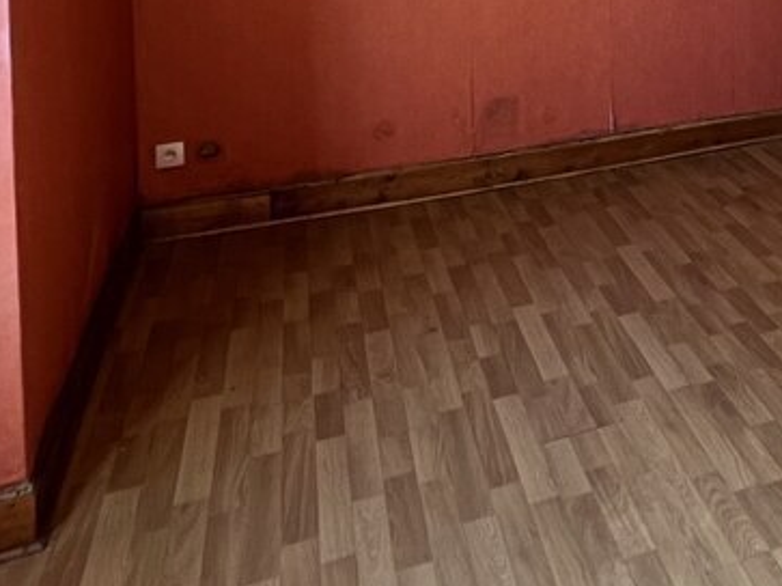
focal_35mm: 43
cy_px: -144
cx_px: 855
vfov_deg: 28.5
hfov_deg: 37.1
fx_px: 971
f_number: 1.8
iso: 200
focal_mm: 1.57
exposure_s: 1/99
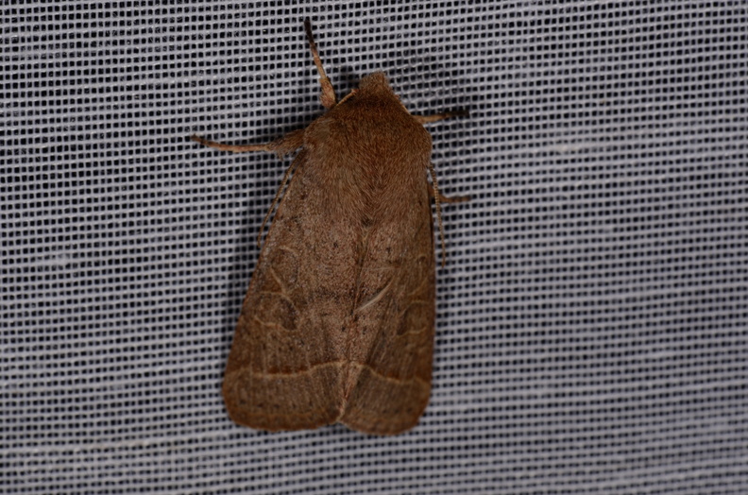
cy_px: 248
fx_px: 2643
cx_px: 374
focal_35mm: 128
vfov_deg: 10.7
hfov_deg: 16.1
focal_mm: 85
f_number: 25
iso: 100
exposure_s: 1/60
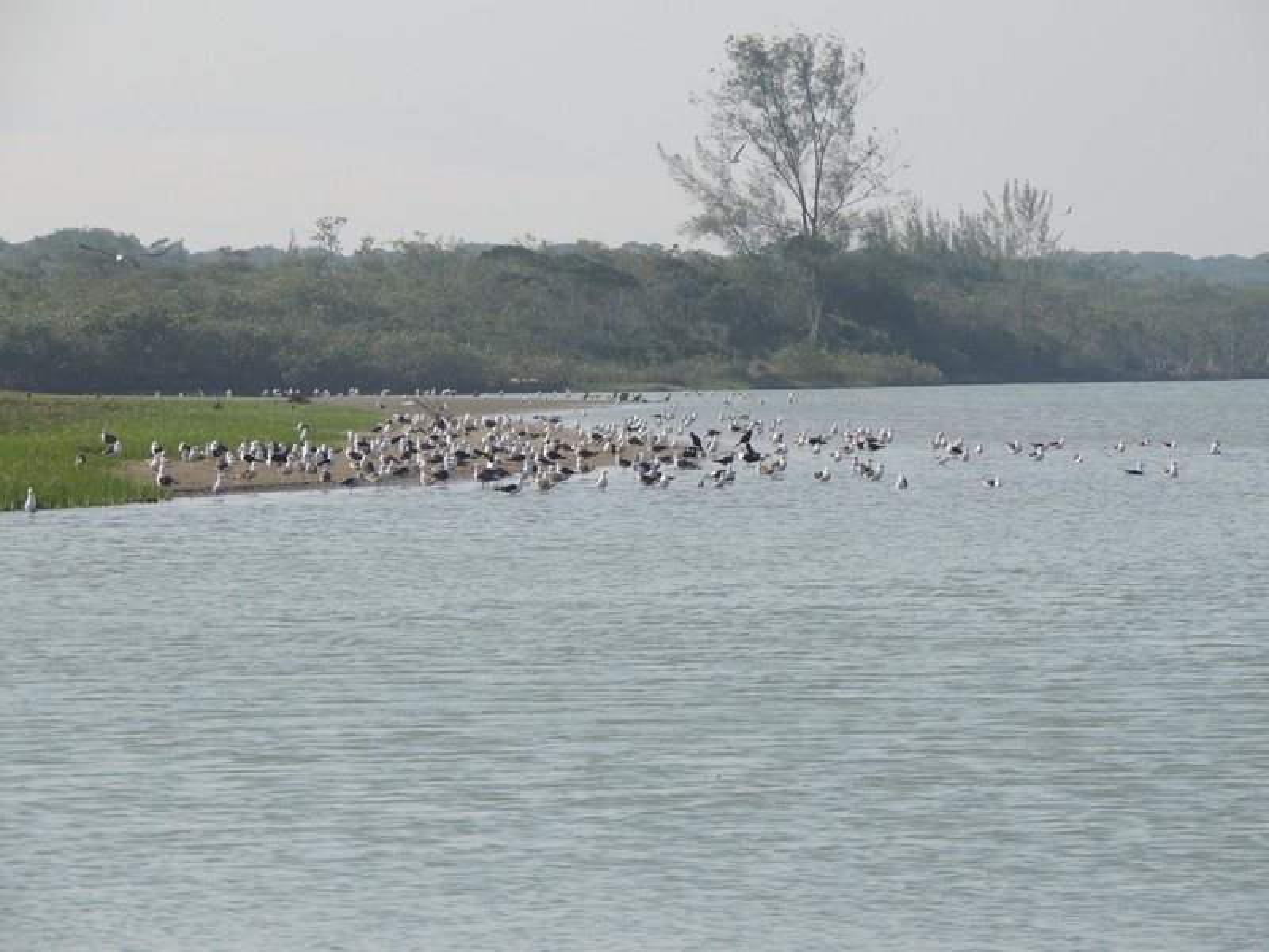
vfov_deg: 5.9
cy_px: 476
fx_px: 9165
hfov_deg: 7.9
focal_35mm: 250
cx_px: 634
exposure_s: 1/640
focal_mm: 44.5
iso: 100
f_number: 4.7
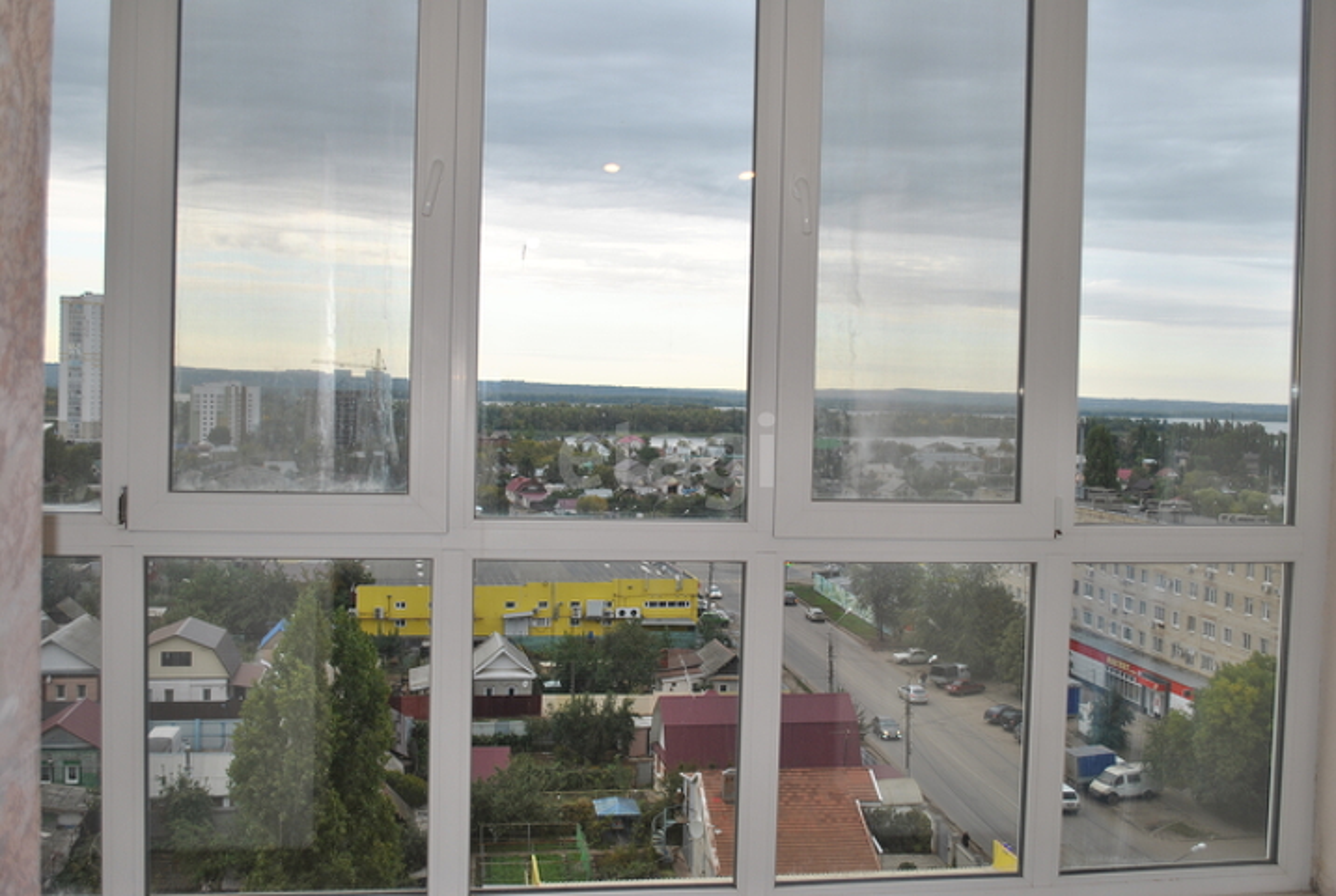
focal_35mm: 36
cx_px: 668
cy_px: 448
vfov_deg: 37.0
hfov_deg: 53.1
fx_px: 1338
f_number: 4
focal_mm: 24
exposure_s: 1/125
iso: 100
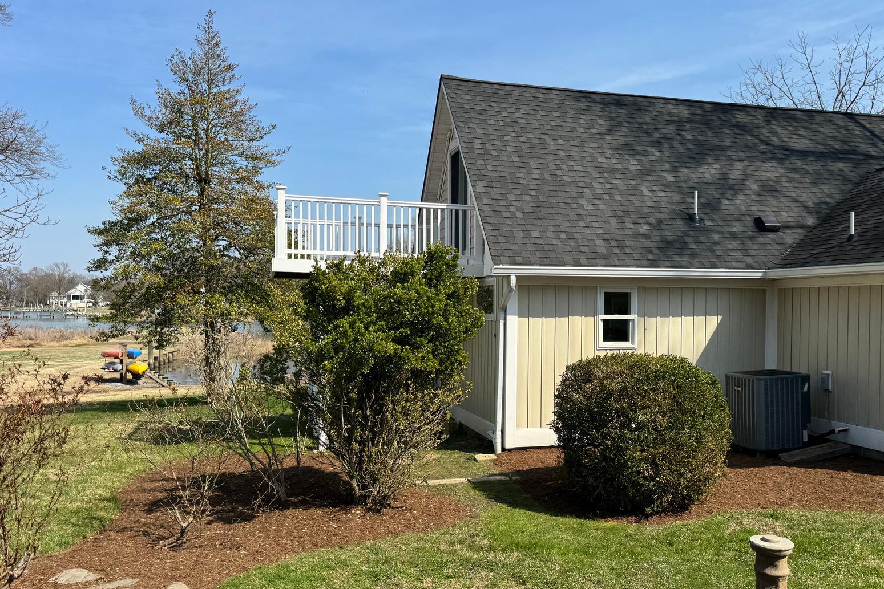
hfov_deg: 56.9
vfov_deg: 39.9
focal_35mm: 33
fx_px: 810
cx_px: 523
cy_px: 326
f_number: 1.78
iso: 80
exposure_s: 1/3802
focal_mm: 6.76
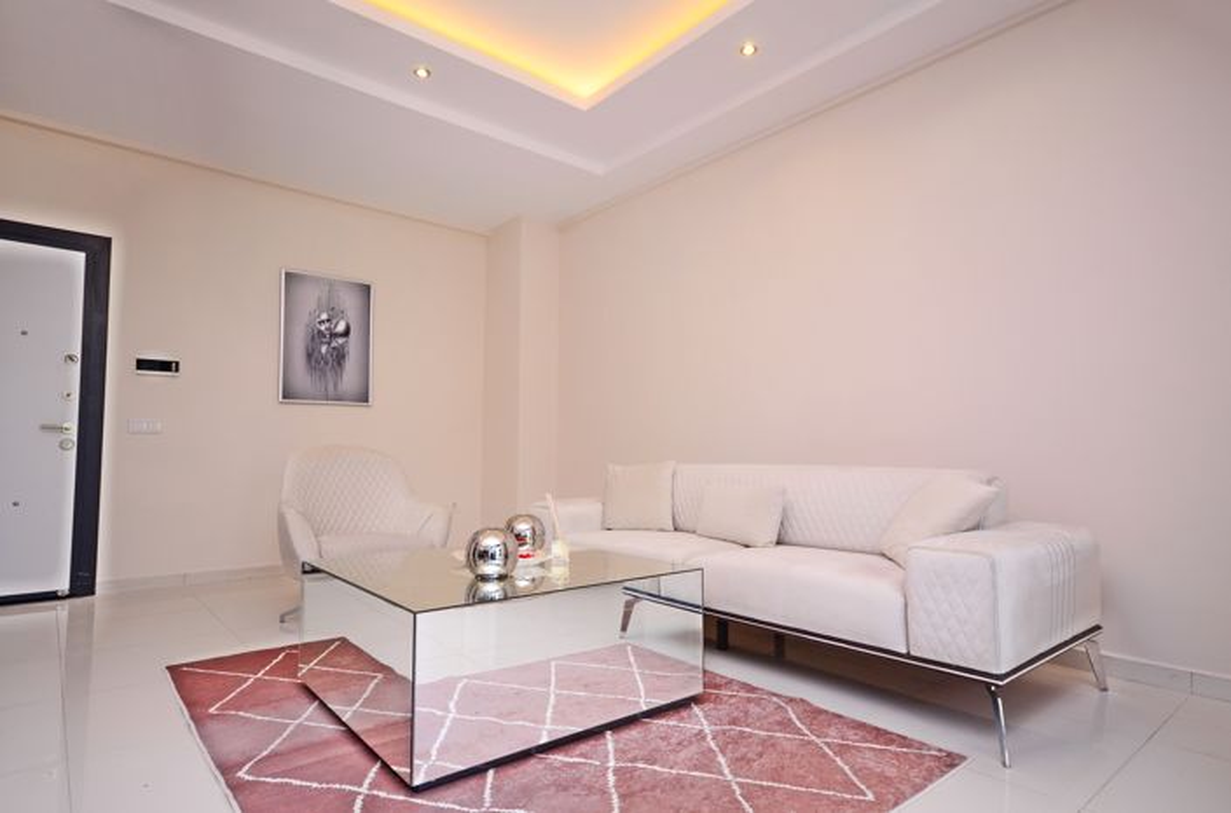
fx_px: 665
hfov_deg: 85.6
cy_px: 406
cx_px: 616
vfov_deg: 62.9
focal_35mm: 20
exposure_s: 1/60
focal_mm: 13
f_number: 5.6
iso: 320
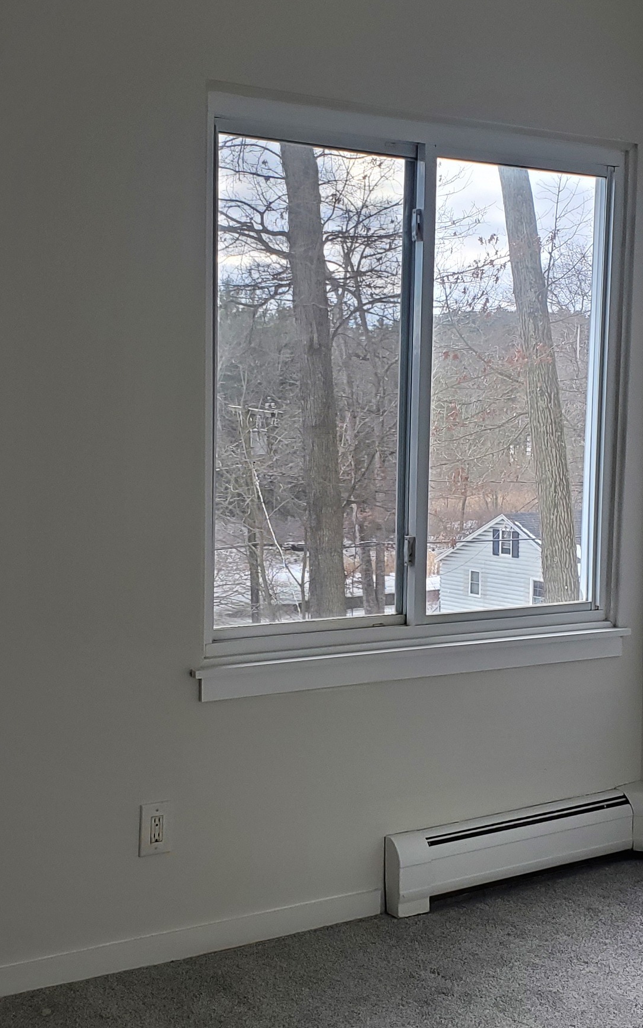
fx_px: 1374
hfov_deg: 26.3
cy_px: 500
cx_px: 294
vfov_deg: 41.1
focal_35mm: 49
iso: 80
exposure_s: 1/120
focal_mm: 4.3
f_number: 2.4
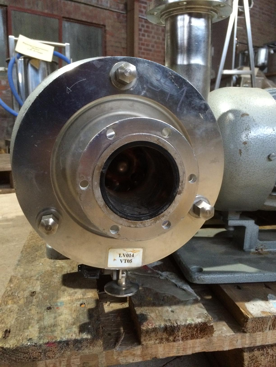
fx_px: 308
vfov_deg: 61.7
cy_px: 184
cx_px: 138
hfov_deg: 48.2
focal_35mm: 29
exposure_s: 1/25
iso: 320
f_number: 2.2
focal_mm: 4.15
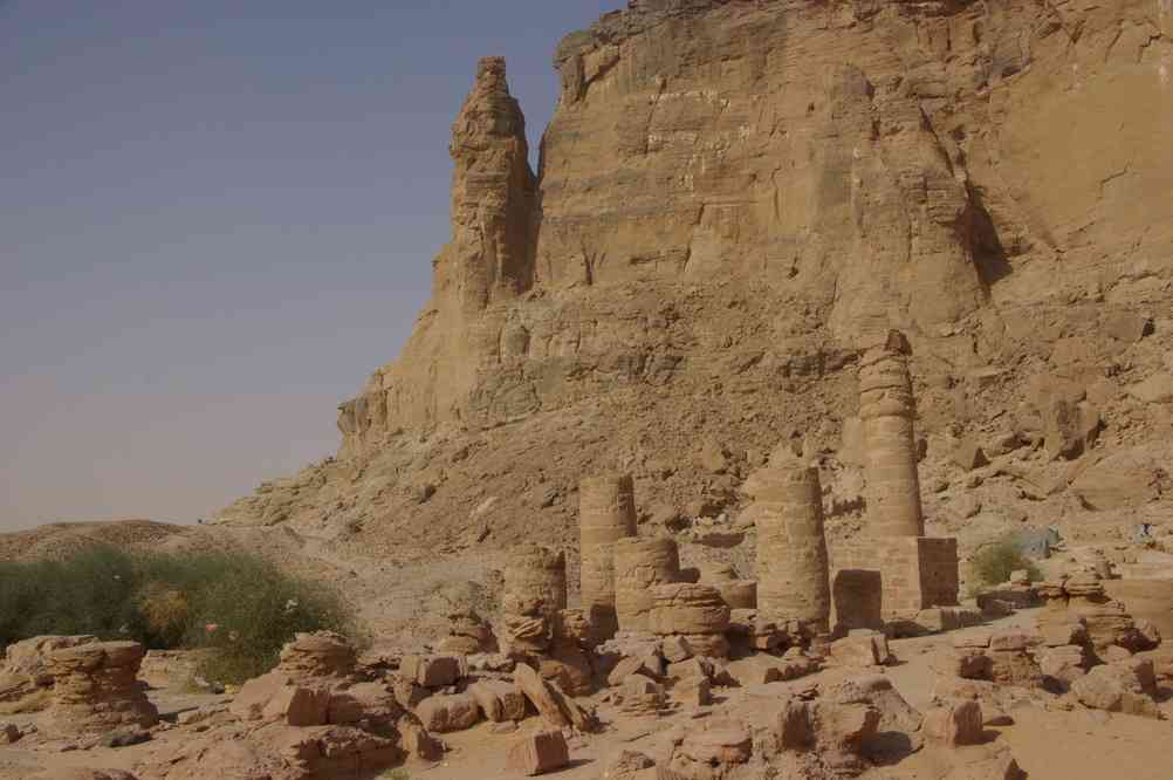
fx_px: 1313
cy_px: 390
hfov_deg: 48.1
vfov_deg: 33.1
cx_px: 586
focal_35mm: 40
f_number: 13
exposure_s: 1/125
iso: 100
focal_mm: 26.9
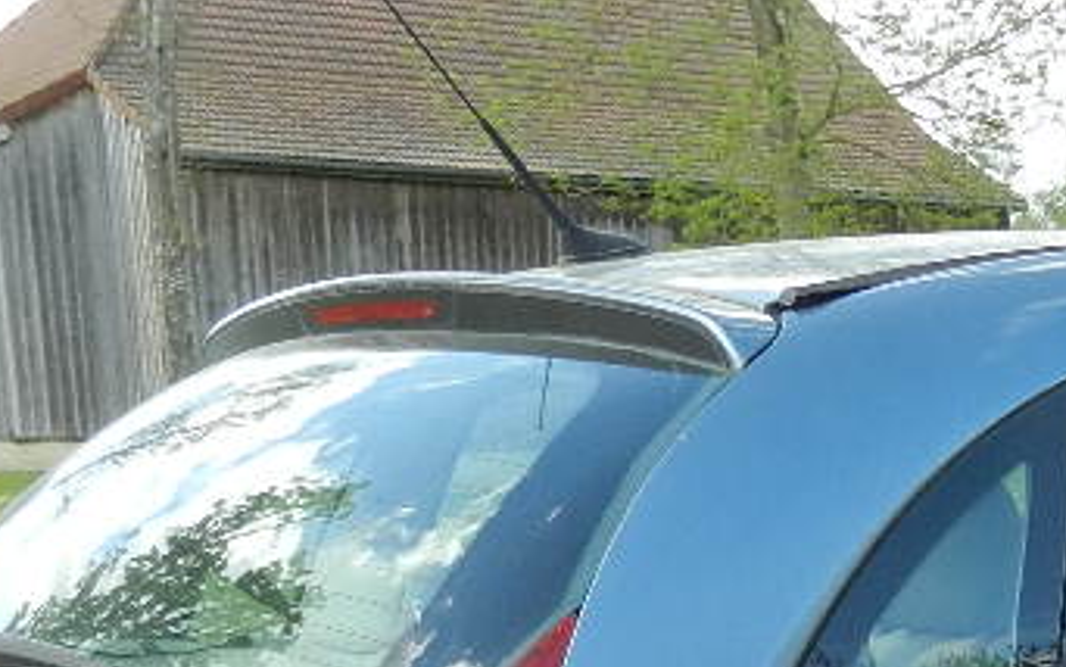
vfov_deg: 13.0
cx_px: 1150
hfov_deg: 21.5
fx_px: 2674
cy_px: 1166
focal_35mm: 92
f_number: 3.6
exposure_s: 1/200
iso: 160
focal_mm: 5.1
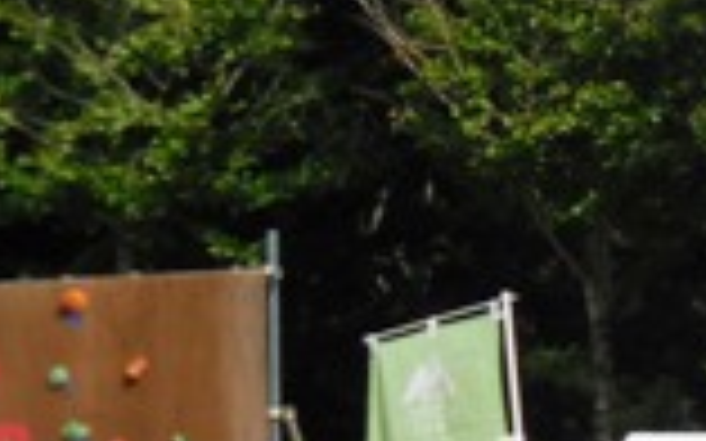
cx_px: 800
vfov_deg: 3.7
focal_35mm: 350
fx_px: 6732
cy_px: 580
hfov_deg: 6.0
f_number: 10.6
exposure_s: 1/800
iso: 400
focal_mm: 23.4
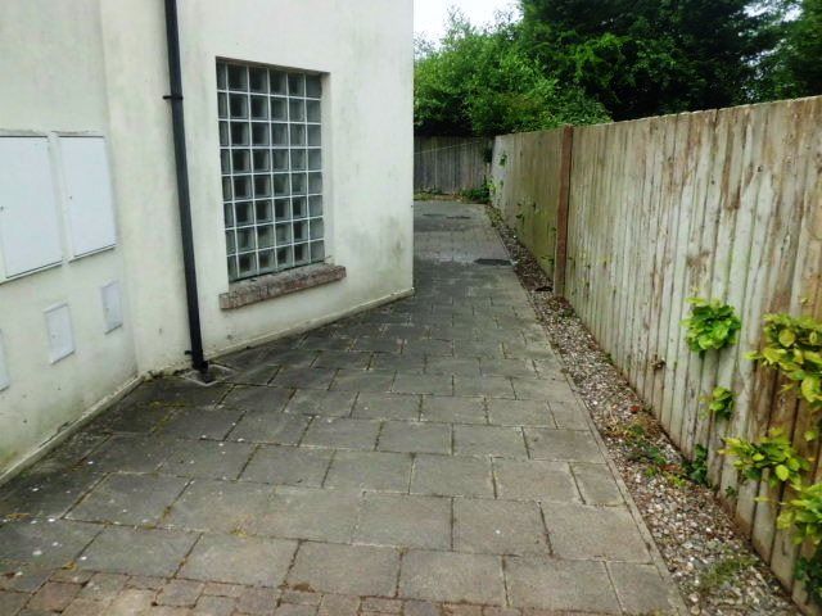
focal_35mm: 26
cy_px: 308
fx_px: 617
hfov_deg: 67.3
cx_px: 411
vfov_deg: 53.1
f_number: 7.9
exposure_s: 1/125
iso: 100
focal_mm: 4.7
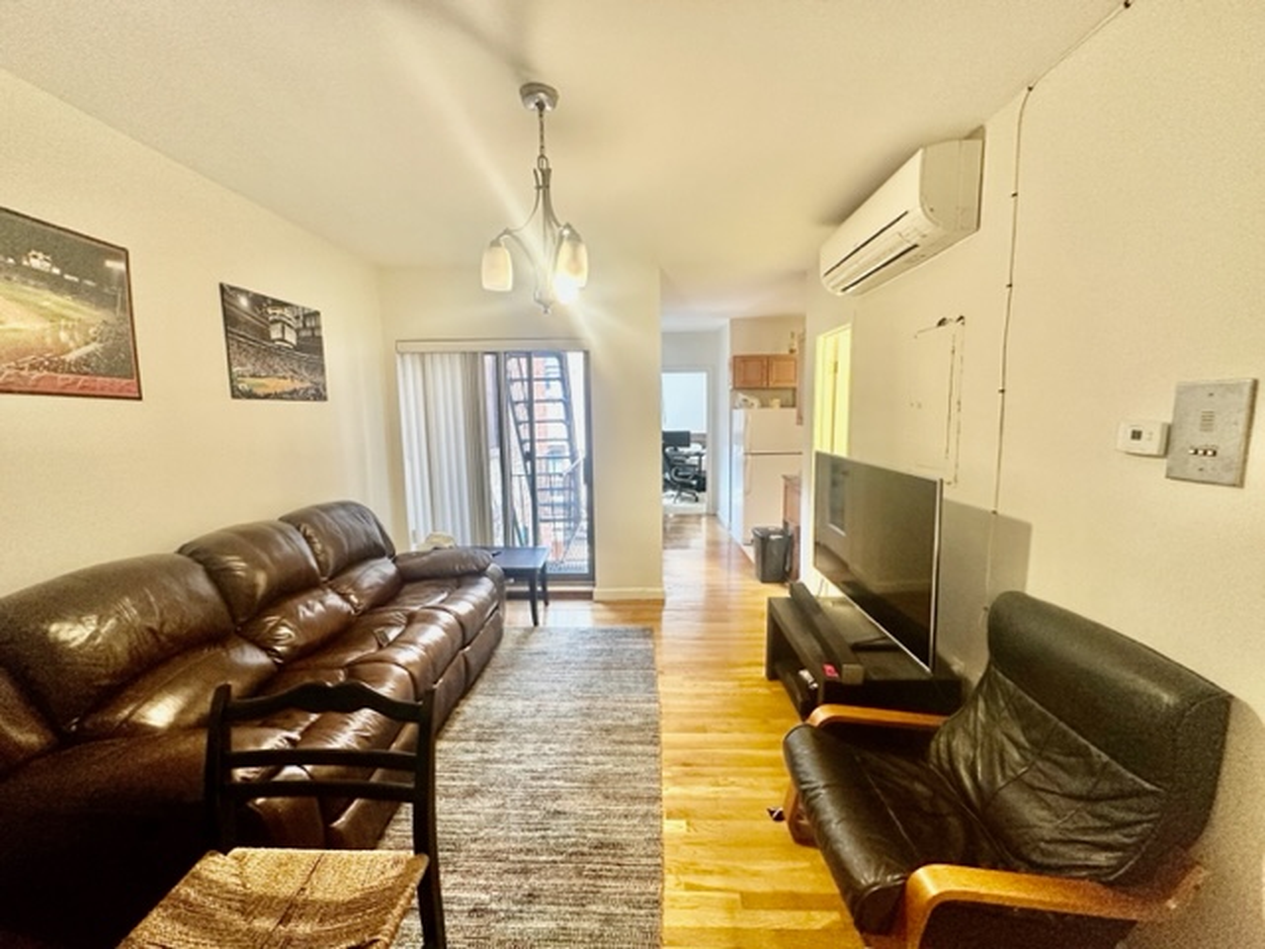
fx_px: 512
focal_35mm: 14
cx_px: 632
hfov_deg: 102.1
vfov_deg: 85.7
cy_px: 474
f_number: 2.2
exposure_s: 1/60
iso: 250
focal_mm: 2.22
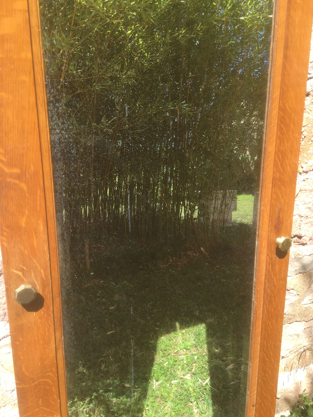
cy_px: 208
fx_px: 350
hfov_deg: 48.2
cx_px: 156
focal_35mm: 29
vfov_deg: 61.7
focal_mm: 4.15
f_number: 2.2
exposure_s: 1/394
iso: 25
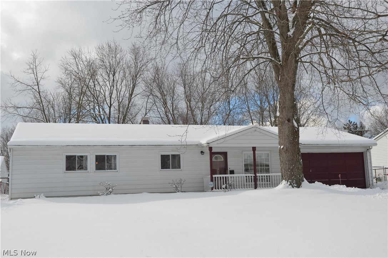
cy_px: 129
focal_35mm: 40
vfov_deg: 32.9
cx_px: 194
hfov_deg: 48.0
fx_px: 436
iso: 100
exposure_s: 1/250
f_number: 8
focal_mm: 27
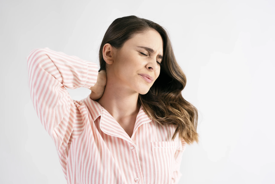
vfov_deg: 27.0
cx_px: 138
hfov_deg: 39.6
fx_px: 382
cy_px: 92
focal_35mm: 50
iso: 125
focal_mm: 50
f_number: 3.5
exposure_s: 1/125
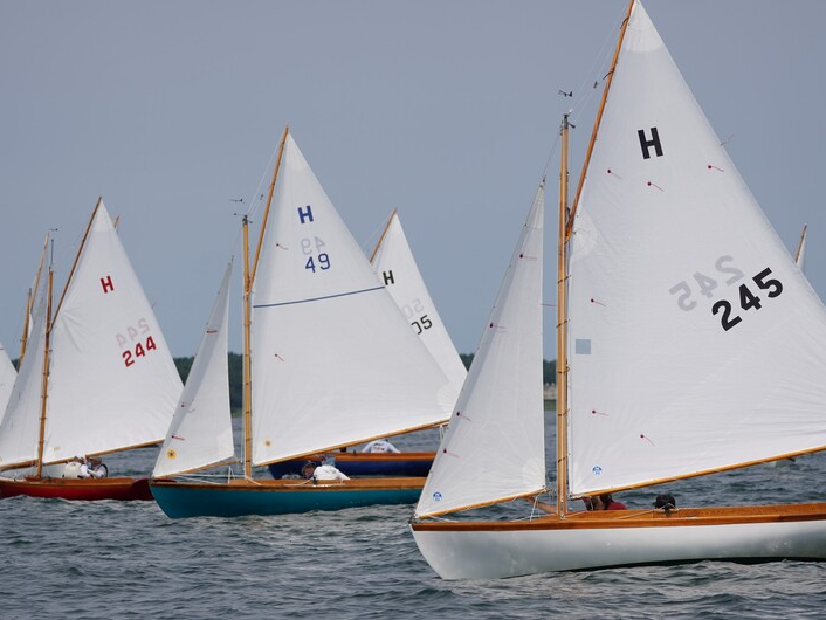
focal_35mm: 245
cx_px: 387
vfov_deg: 6.1
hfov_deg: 8.1
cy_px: 309
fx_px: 5848
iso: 100
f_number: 5
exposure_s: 1/1250
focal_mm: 150
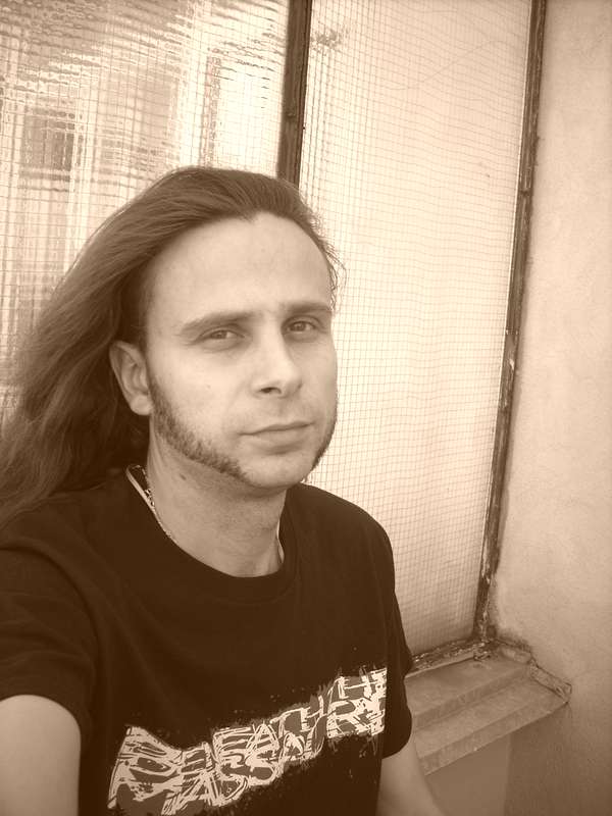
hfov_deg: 38.7
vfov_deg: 50.1
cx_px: 306
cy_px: 408
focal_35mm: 37
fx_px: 872
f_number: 2.8
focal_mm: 6.2
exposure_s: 1/239
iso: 64
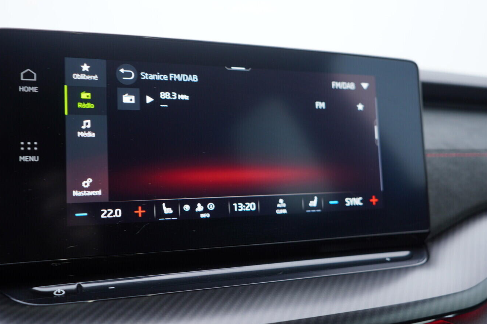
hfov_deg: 49.5
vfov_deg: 34.2
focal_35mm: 39
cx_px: 236
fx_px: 528
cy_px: 150
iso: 125
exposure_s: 1/40
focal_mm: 24
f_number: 2.8
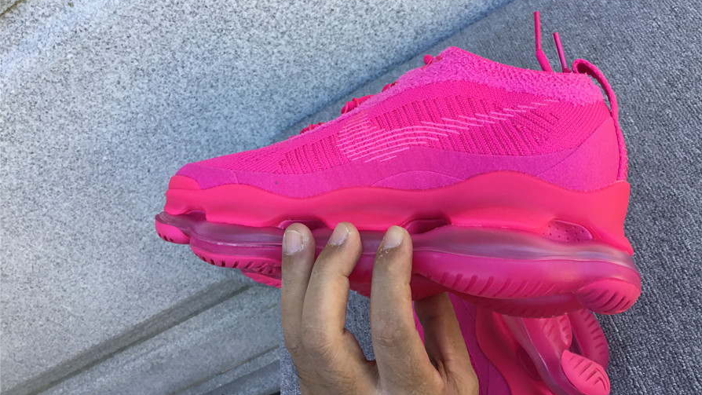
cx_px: 353
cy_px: 153
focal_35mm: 34
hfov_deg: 58.0
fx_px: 633
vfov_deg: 34.5
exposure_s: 1/100
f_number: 2.4
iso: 32
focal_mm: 3.3
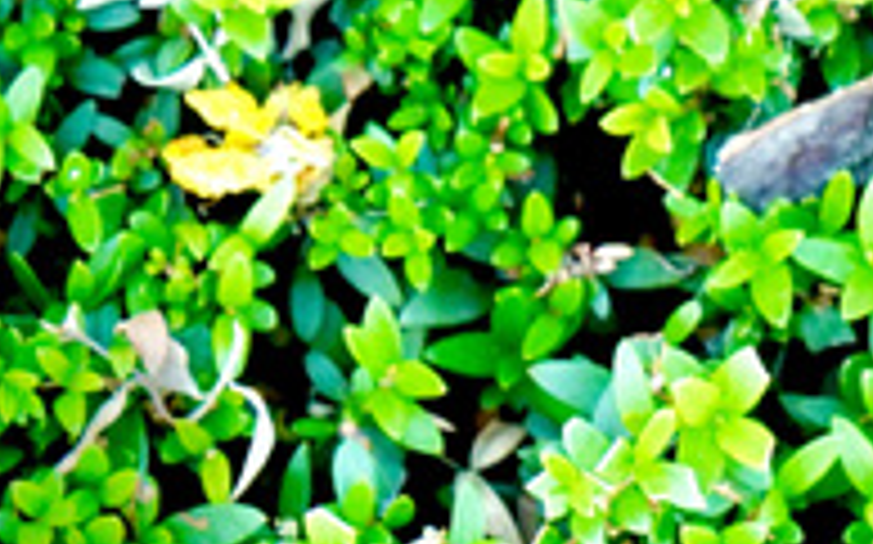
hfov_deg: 9.8
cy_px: 962
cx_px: -202
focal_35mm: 211
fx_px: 5017
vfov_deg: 6.1
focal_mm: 37
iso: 1250
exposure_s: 1/30
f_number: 9
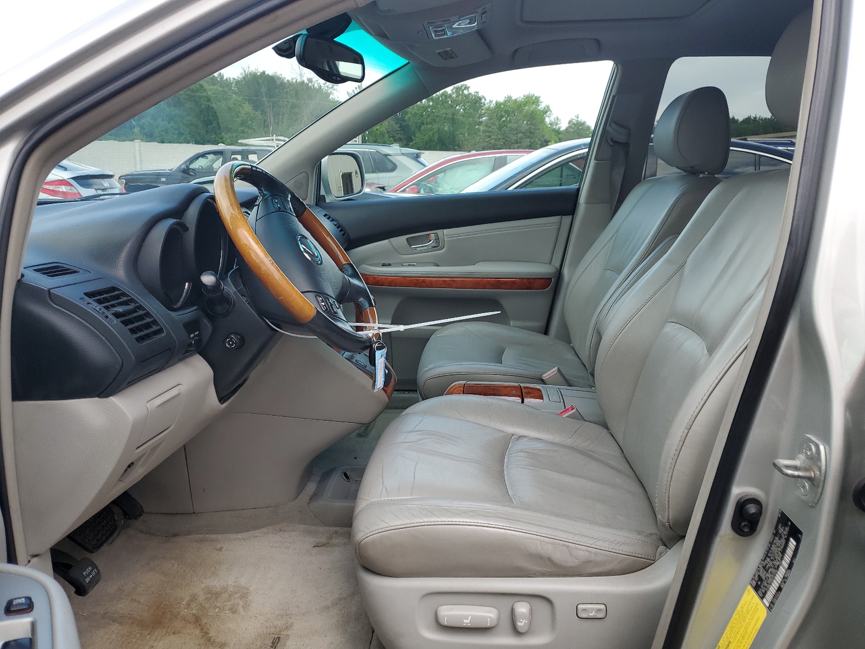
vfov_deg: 53.1
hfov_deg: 67.3
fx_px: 650
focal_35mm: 26
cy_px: 324
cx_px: 432
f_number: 1.5
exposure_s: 1/625
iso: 50
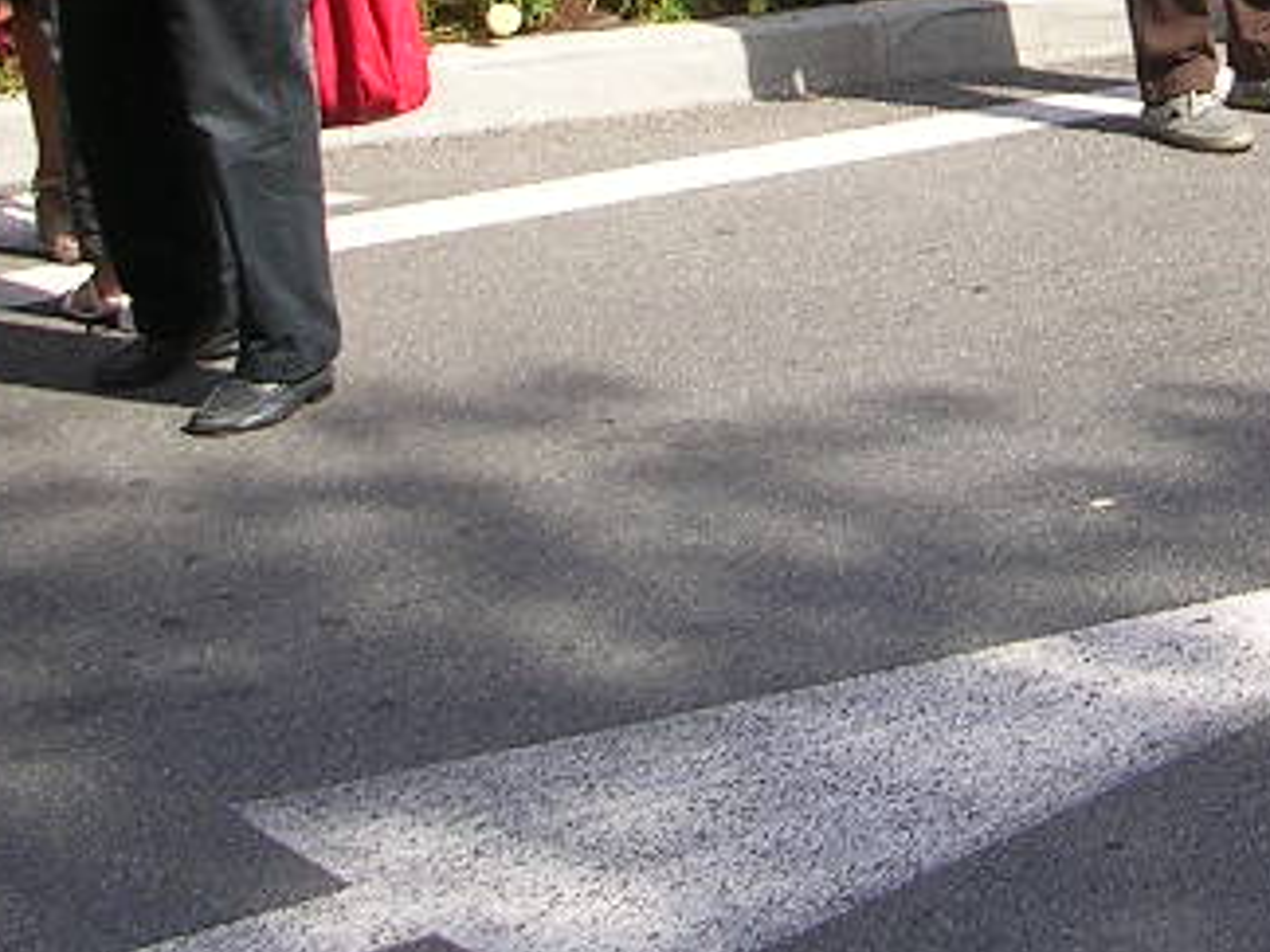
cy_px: -145
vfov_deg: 12.1
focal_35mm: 120
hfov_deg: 16.1
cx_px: 1262
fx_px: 4403
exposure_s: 1/570
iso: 50
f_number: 2.8
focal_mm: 5.8
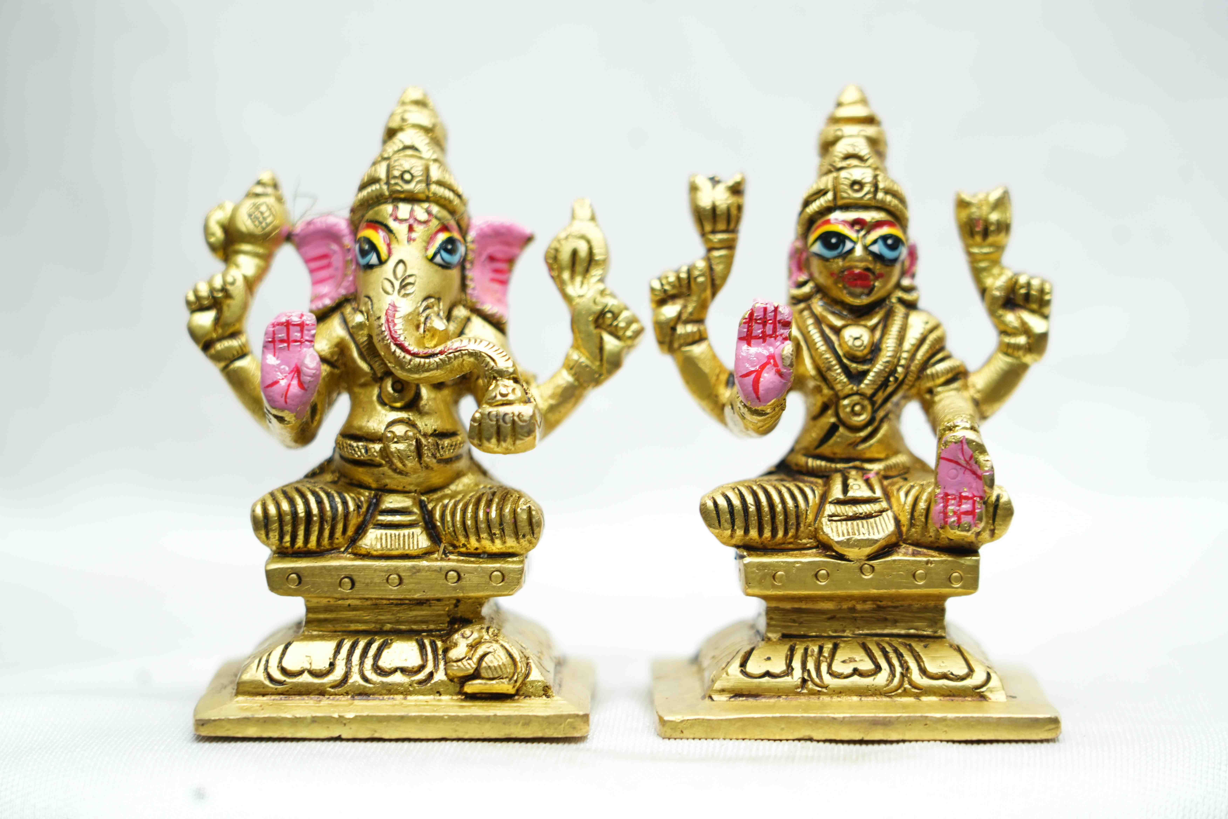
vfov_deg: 13.0
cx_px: 614
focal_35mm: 105
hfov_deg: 19.5
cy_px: 410
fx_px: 3581
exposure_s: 1/60
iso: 400
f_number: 5.6
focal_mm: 105
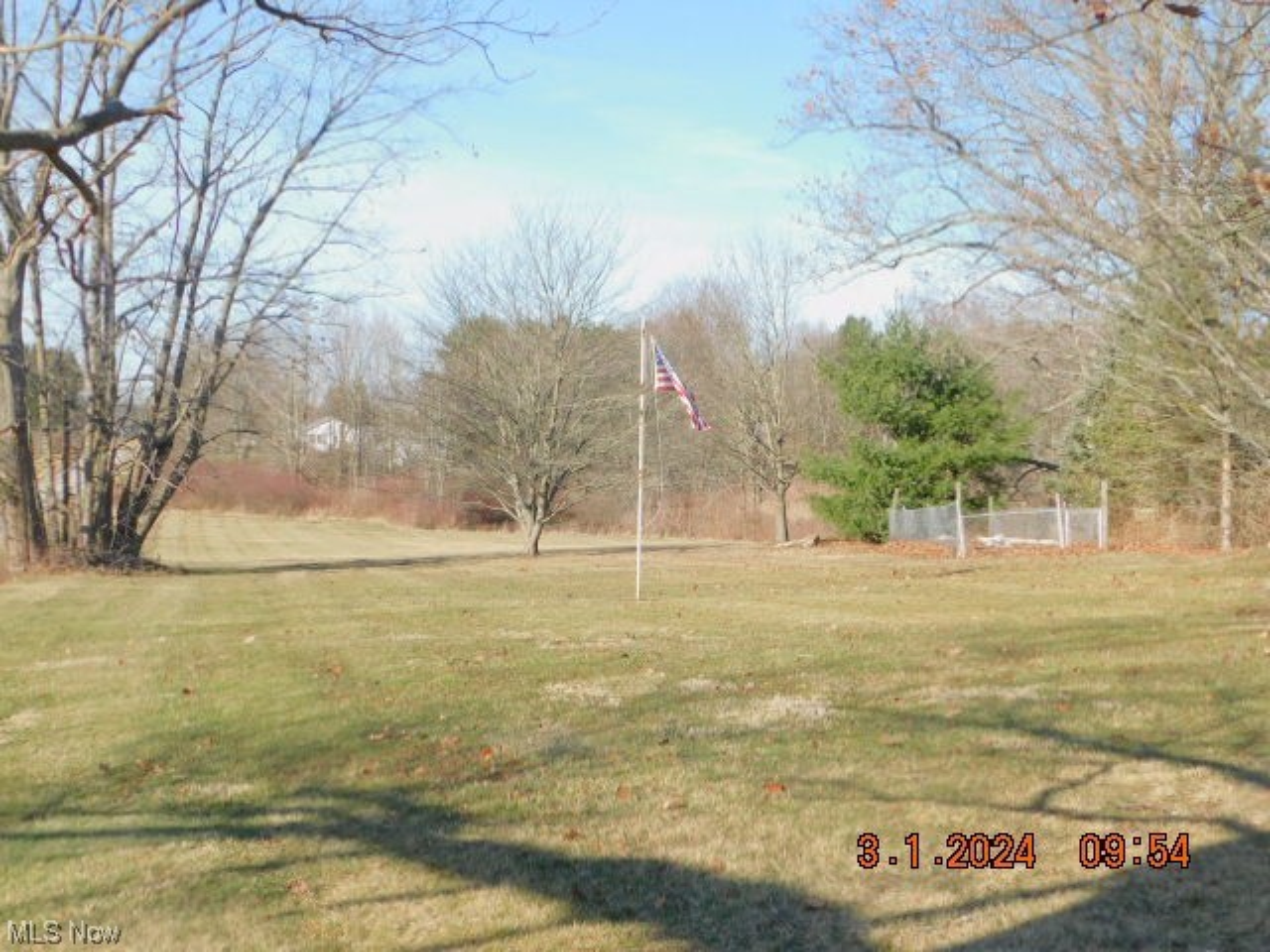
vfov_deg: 32.2
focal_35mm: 45
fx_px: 1651
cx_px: 635
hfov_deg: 42.1
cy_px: 476
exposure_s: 1/500
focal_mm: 8
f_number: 3.7
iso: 125
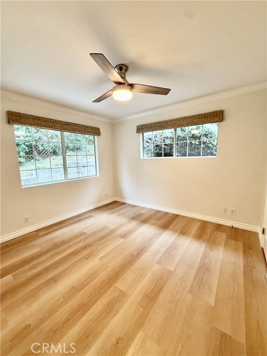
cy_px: 178
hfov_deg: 85.7
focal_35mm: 14
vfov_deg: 102.1
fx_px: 144
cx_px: 134
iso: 320
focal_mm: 2.22
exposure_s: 1/120
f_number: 2.2
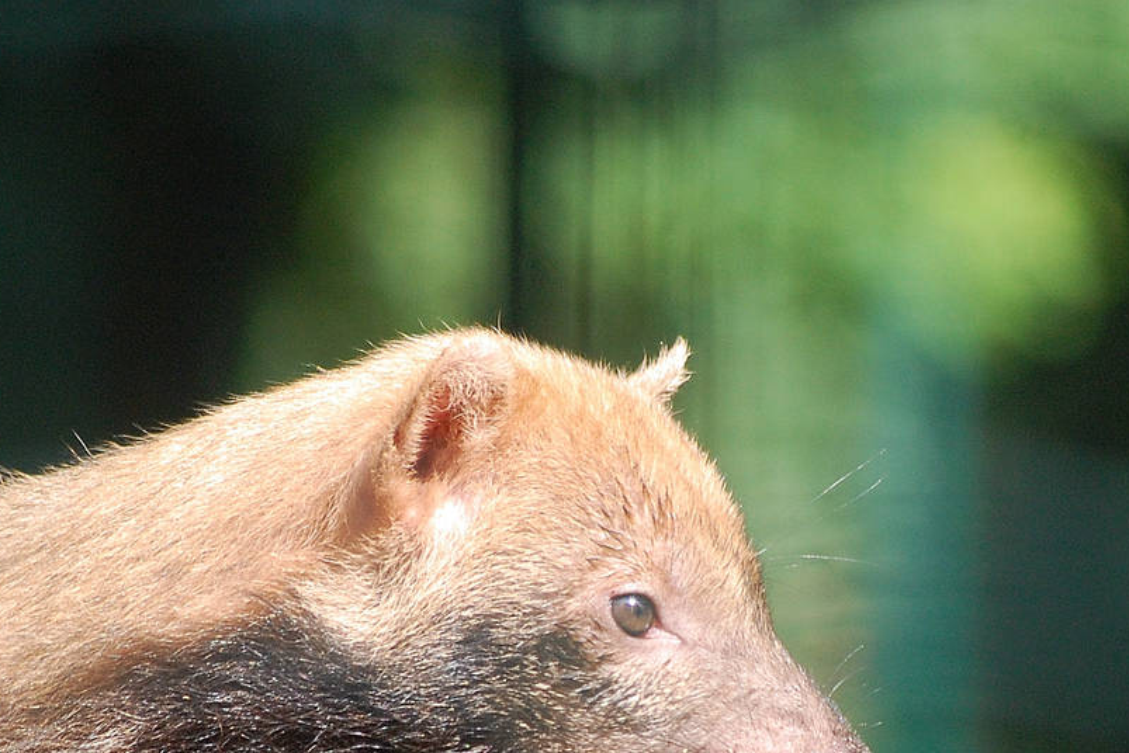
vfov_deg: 2.3
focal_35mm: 597
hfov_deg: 3.5
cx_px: 564
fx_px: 18728
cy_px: 702
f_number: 5.6
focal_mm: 200
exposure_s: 1/400
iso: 800
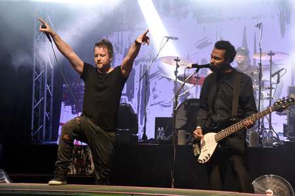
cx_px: 148
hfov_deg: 24.8
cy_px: 98
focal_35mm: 82
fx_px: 671
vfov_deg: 16.6
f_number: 6.3
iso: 2000
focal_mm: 82
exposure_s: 1/60
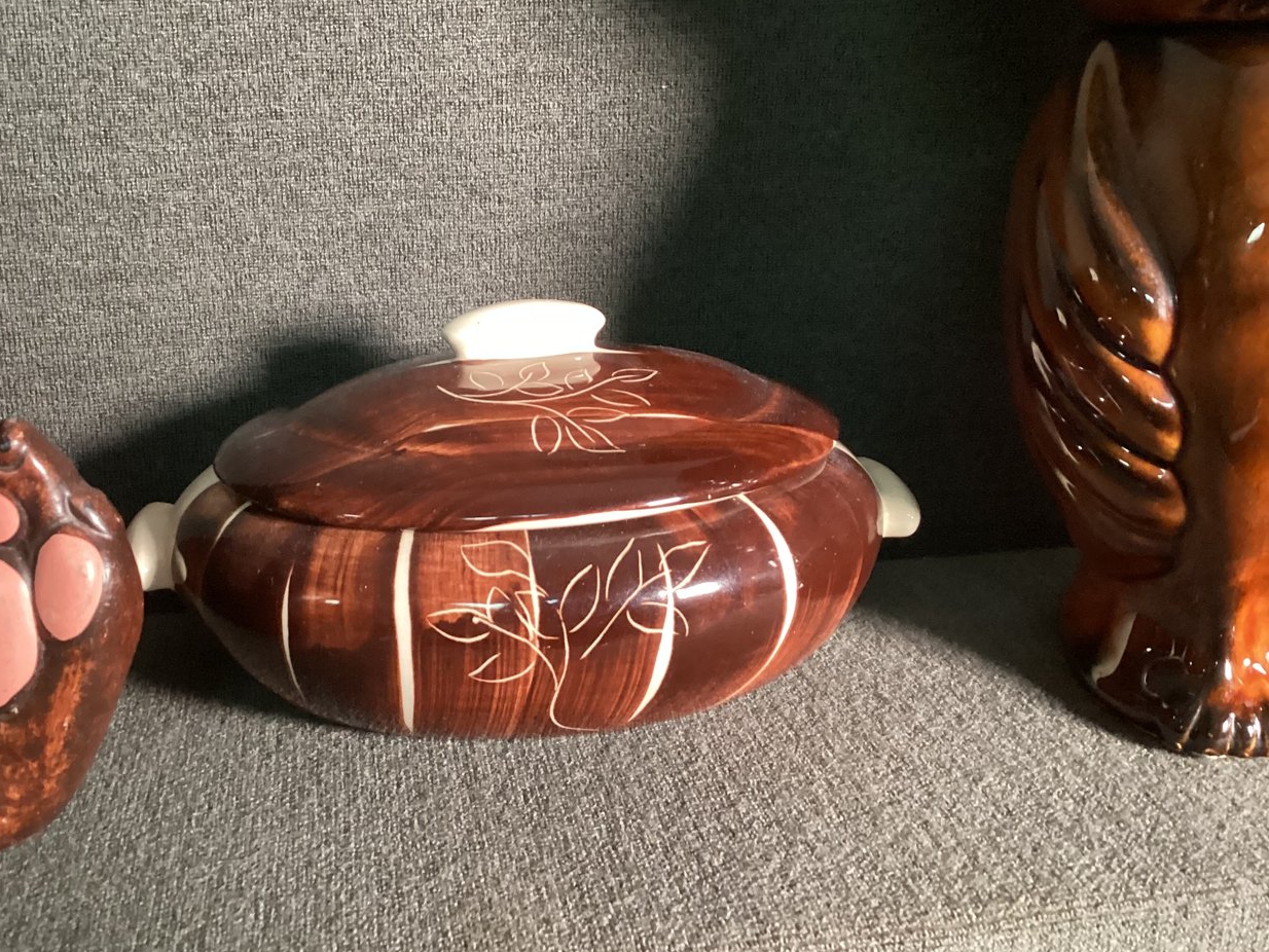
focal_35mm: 38
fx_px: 1393
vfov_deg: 37.7
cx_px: 550
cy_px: 527
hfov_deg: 48.8
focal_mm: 3.3
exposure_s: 1/30
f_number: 2.4
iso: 500
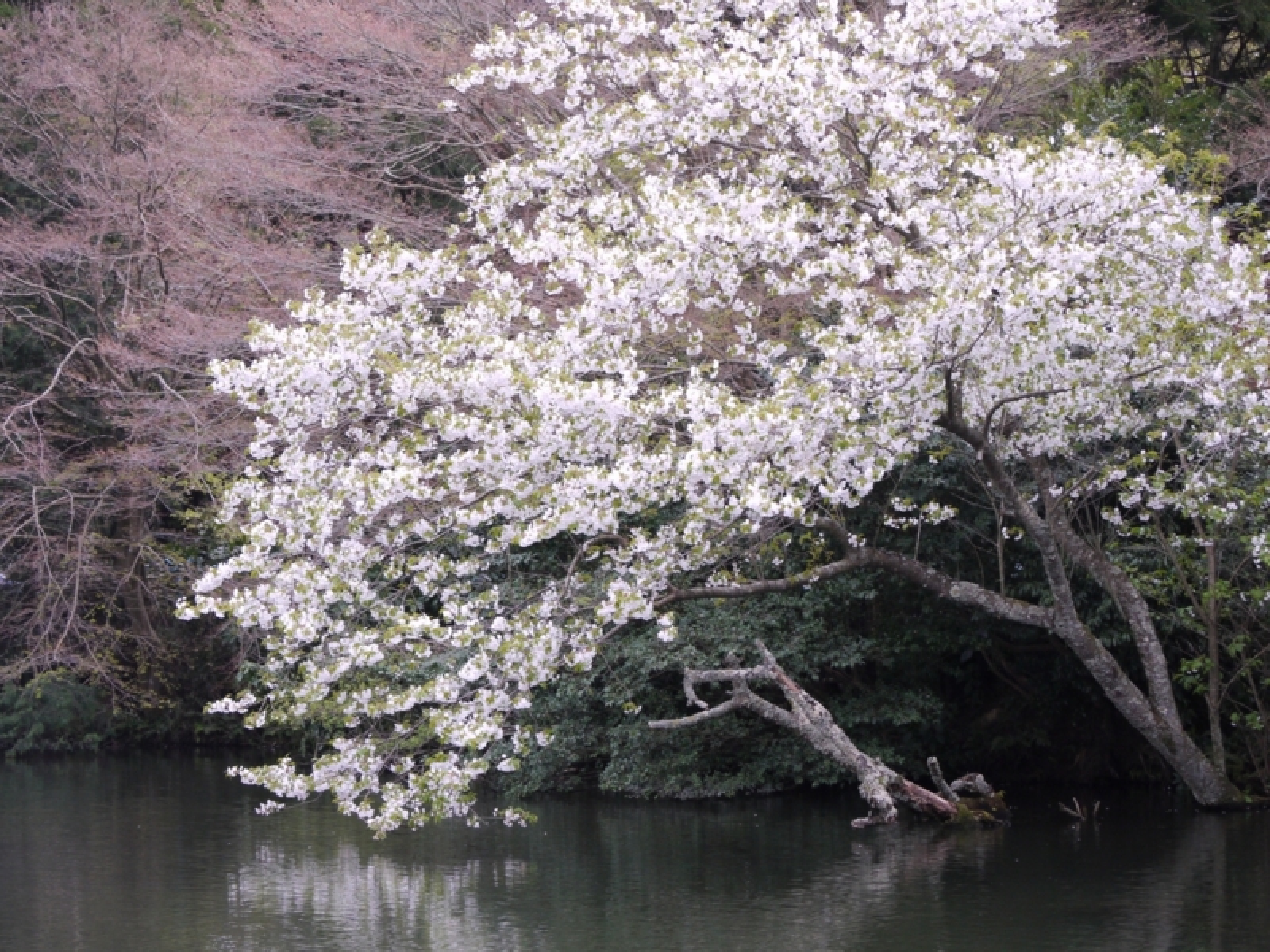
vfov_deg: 16.4
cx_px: 635
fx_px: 3302
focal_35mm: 90
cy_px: 476
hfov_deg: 21.8
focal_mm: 45
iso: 400
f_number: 10
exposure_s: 1/80
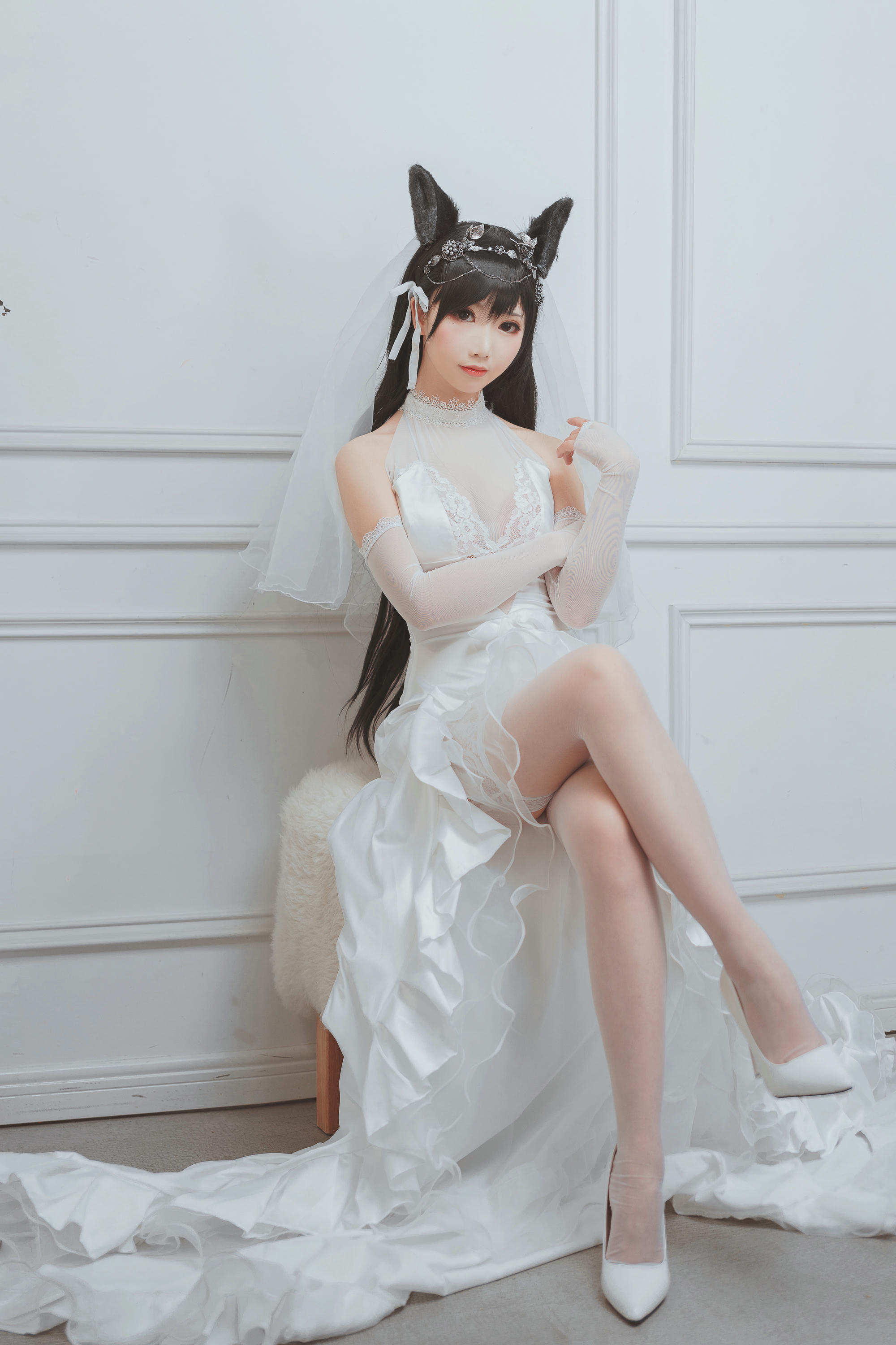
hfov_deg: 27.0
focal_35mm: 50
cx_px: 448
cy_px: 672
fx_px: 1867
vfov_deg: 39.6
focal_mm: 50
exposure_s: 1/125
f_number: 2.8
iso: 100
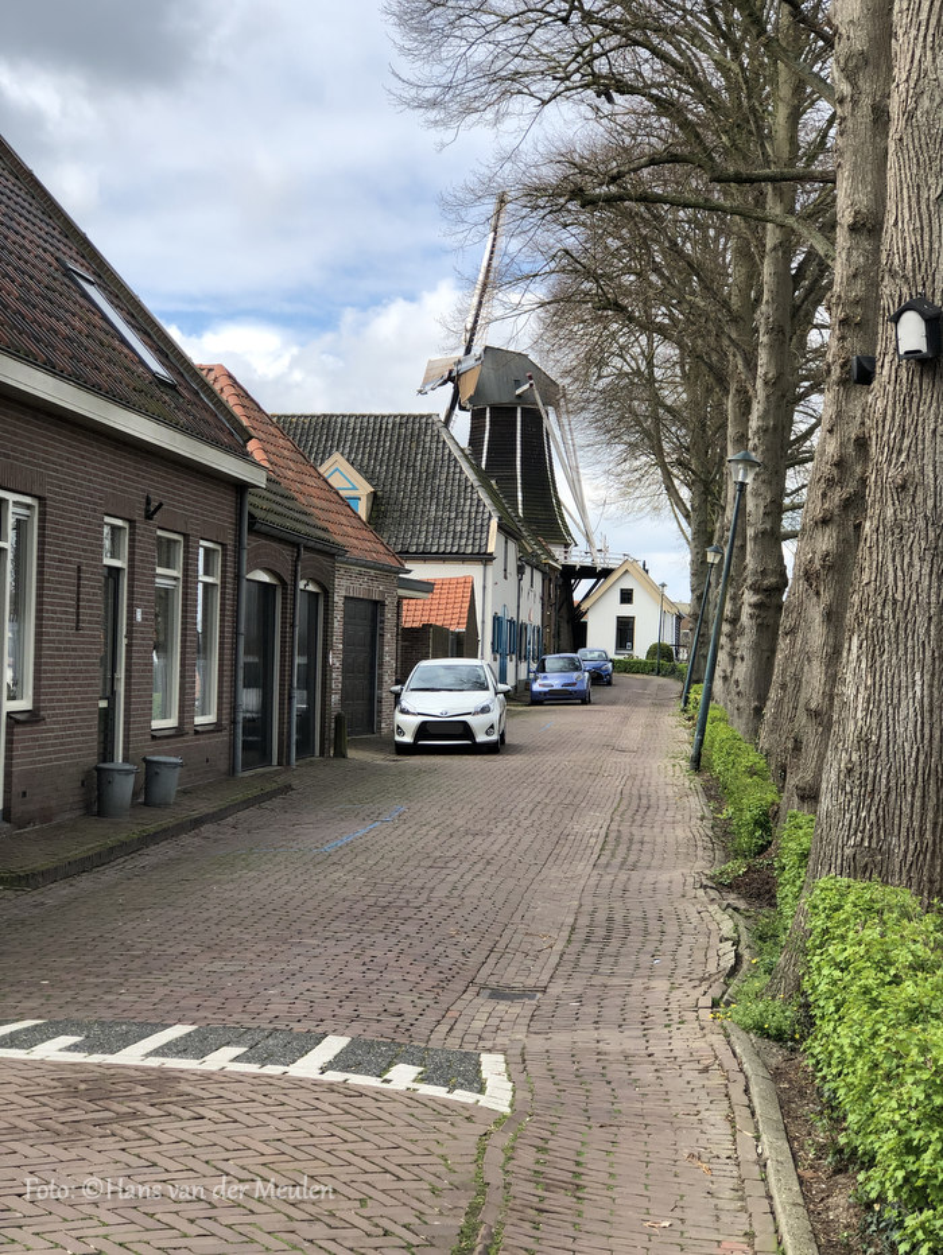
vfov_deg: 33.8
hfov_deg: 25.7
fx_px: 2068
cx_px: 472
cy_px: 628
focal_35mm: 57
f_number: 2.8
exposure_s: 1/433
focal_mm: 6.6
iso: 20
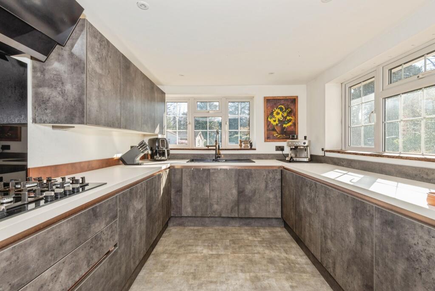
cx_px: 218
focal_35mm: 16
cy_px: 146
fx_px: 193
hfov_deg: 96.7
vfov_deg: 73.8
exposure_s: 1/80
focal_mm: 16
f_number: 7.1
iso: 200
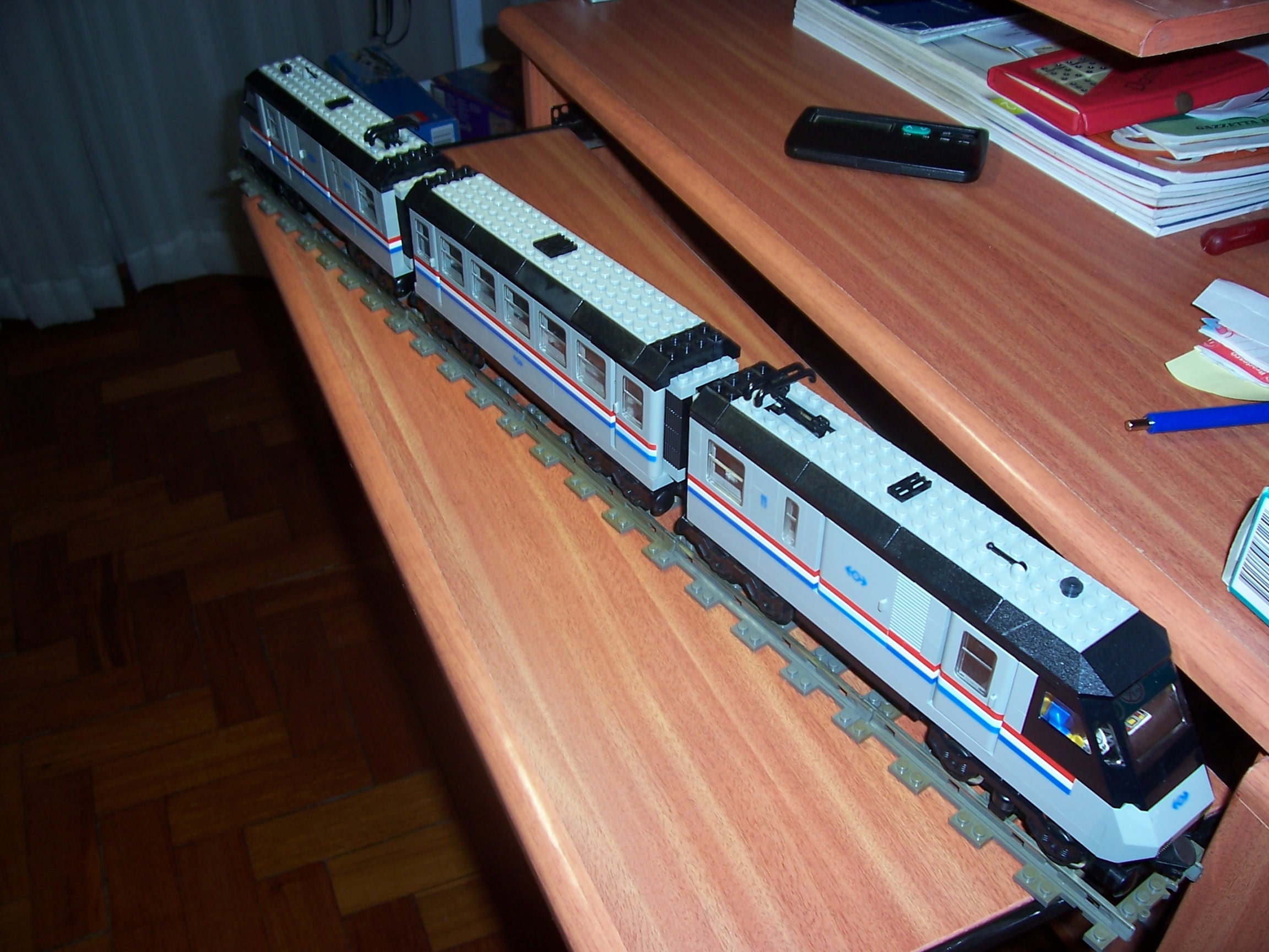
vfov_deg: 41.8
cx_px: 634
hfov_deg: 54.0
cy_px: 476
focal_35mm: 34
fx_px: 1246
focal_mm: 5.6
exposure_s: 1/60
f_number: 2.7
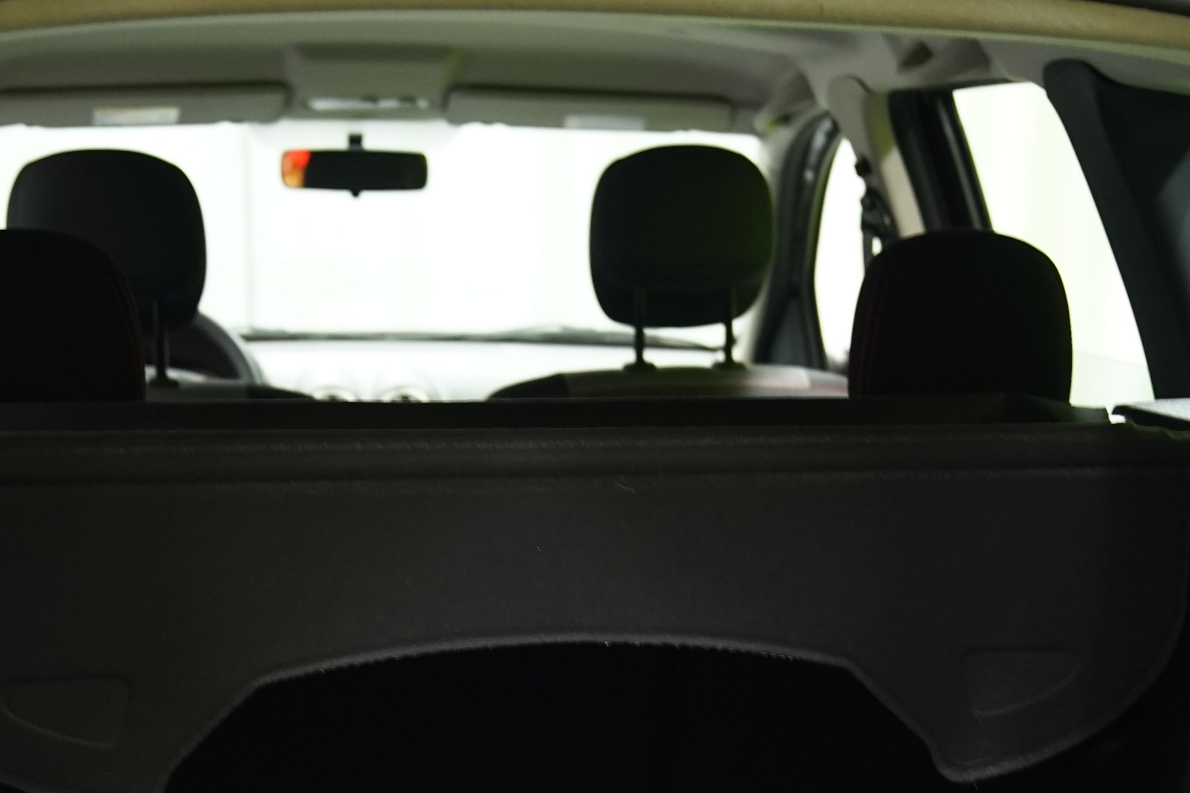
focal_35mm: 73
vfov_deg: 18.2
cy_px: 798
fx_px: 2413
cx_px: 619
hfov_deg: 27.7
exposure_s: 1/25
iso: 1000
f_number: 2.8
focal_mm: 34
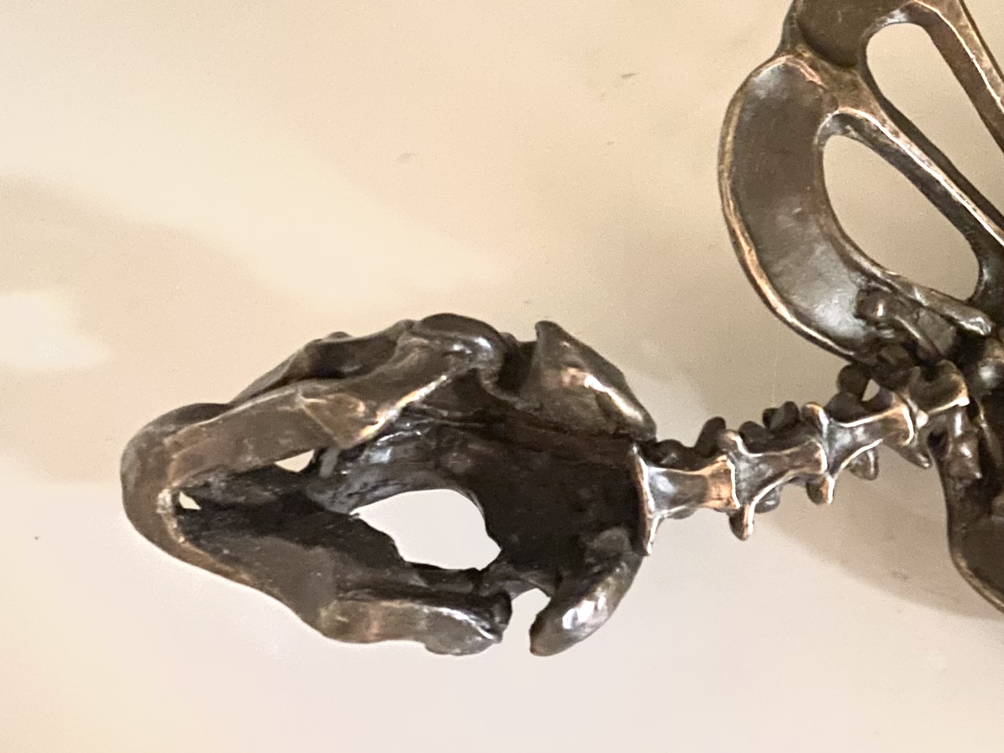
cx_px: 1030
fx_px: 1566
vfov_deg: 26.6
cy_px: 160
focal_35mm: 54
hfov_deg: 32.4
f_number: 1.8
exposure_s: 1/8
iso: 800
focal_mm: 4.25
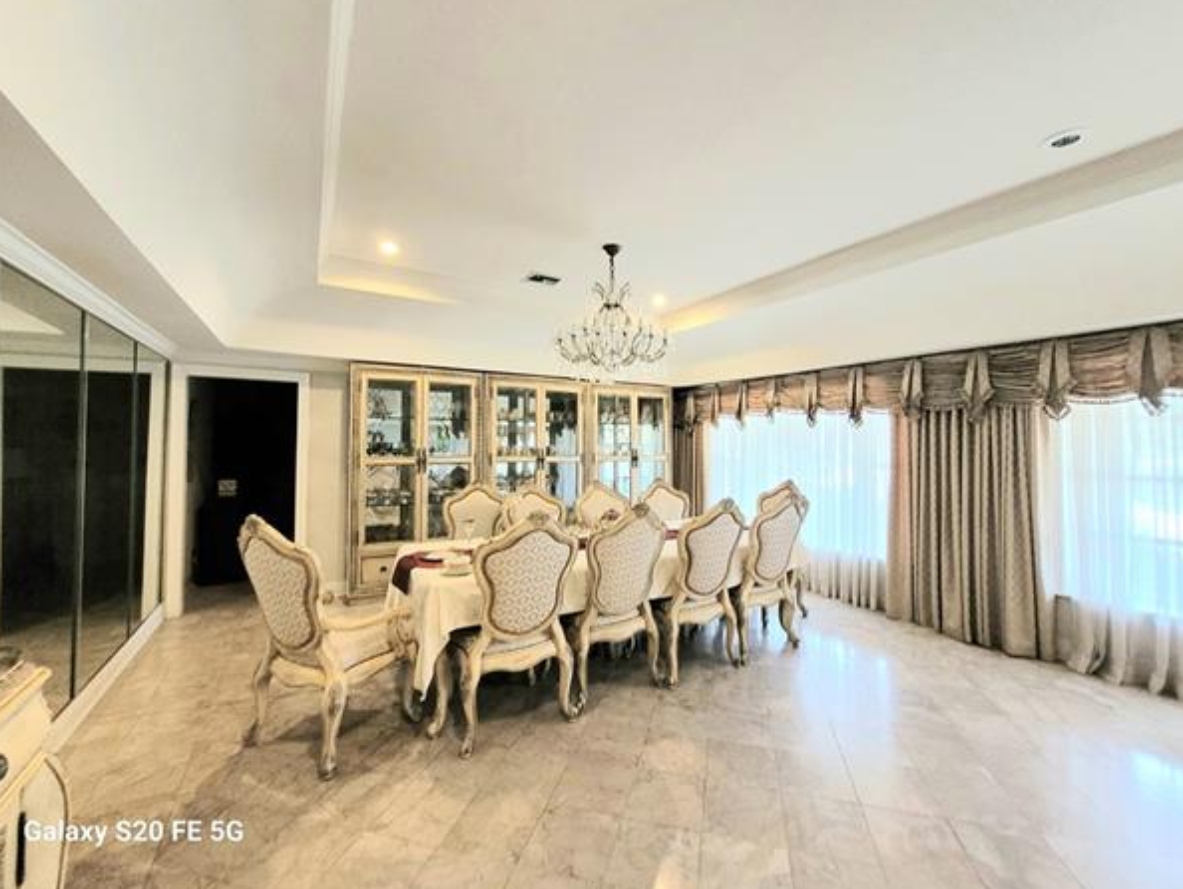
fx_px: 479
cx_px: 599
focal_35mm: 14
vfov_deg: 85.7
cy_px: 435
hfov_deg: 102.0
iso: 400
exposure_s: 1/60.2
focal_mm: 1.74
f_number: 2.2
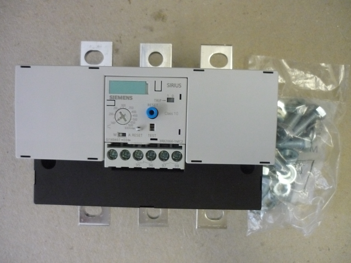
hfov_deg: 55.4
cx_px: 176
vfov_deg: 42.9
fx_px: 335
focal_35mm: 33
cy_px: 132
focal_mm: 5.5
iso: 800
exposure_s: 1/60
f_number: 2.8
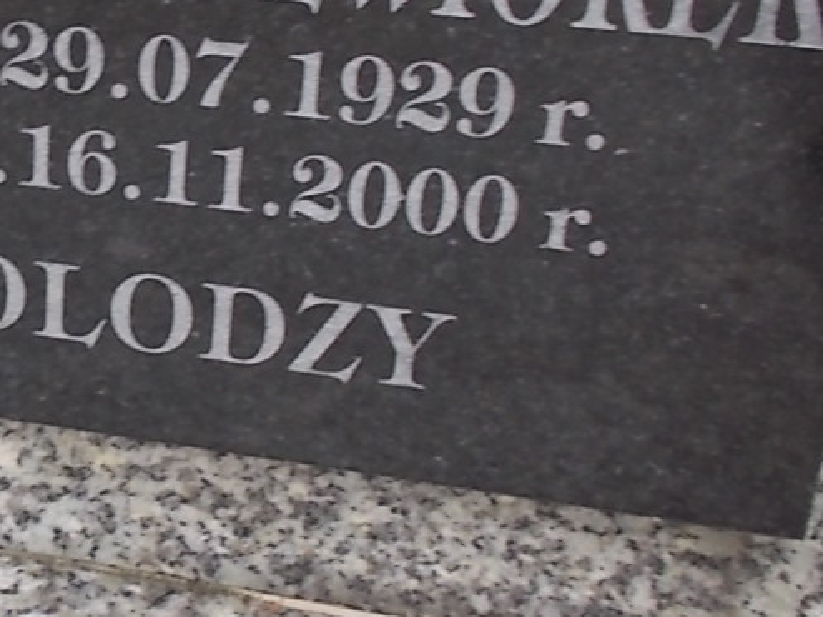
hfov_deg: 21.4
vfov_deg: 17.5
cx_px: -201
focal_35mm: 84
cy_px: 211
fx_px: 1997
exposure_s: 1/100
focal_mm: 4.6
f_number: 3.2
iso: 80
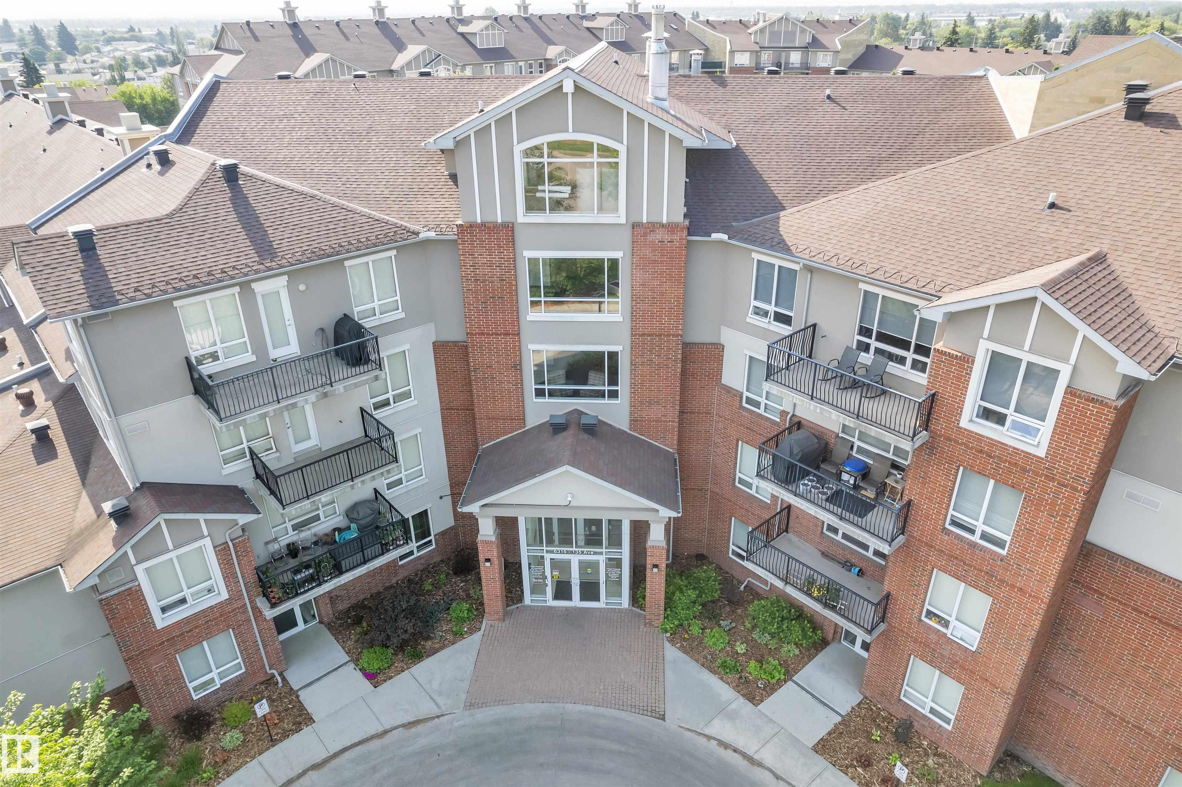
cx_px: 591
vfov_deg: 57.2
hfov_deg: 78.6
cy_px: 394
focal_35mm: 22
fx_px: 722
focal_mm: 8.38
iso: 200
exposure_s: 1/640
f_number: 2.8
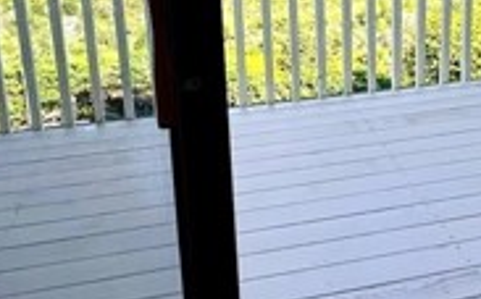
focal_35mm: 52
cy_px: 13
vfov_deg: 23.9
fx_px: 681
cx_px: 365
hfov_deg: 37.8
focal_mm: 2.22
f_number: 2.2
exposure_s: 1/910
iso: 40
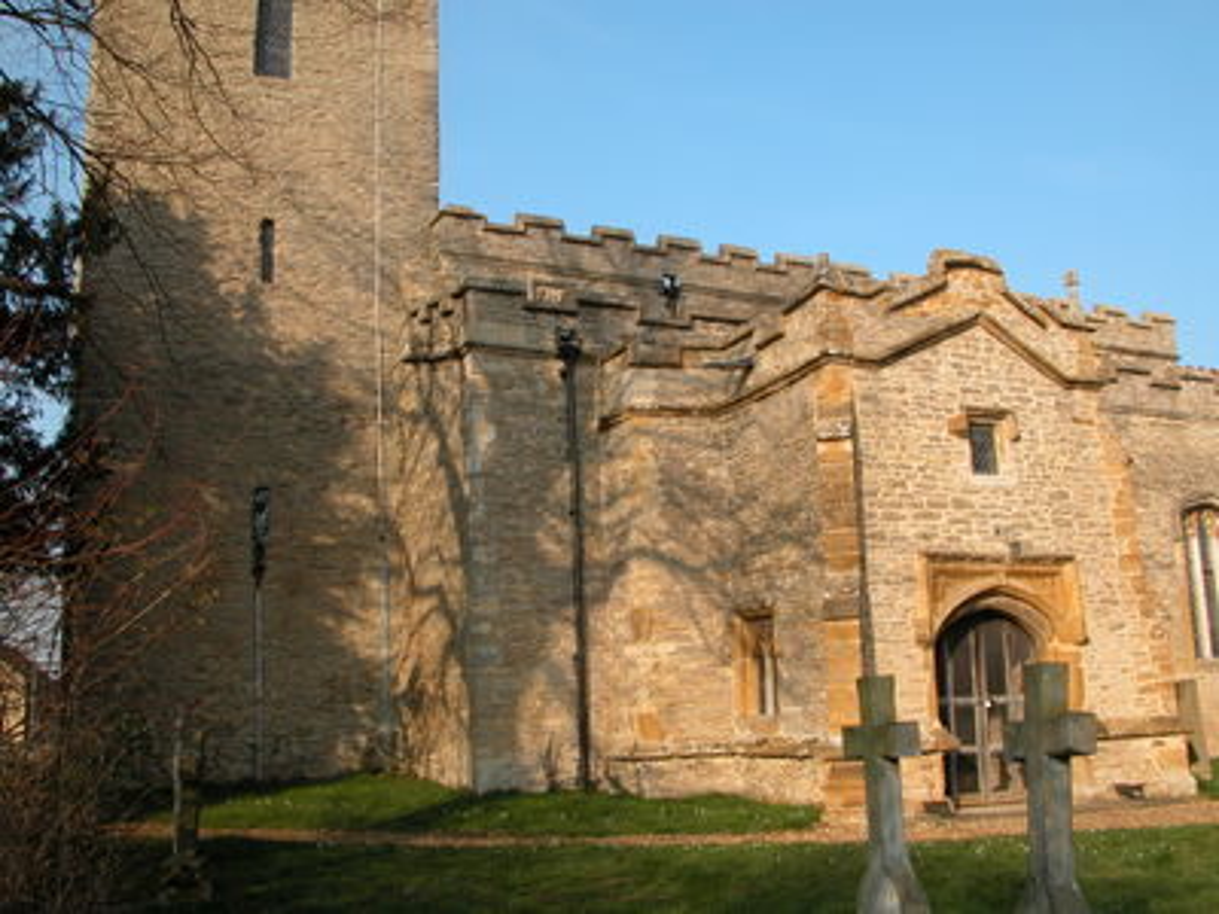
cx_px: 610
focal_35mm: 35
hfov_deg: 52.6
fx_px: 1233
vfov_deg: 40.7
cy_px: 457
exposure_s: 1/245
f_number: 5.6
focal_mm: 8.9
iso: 100
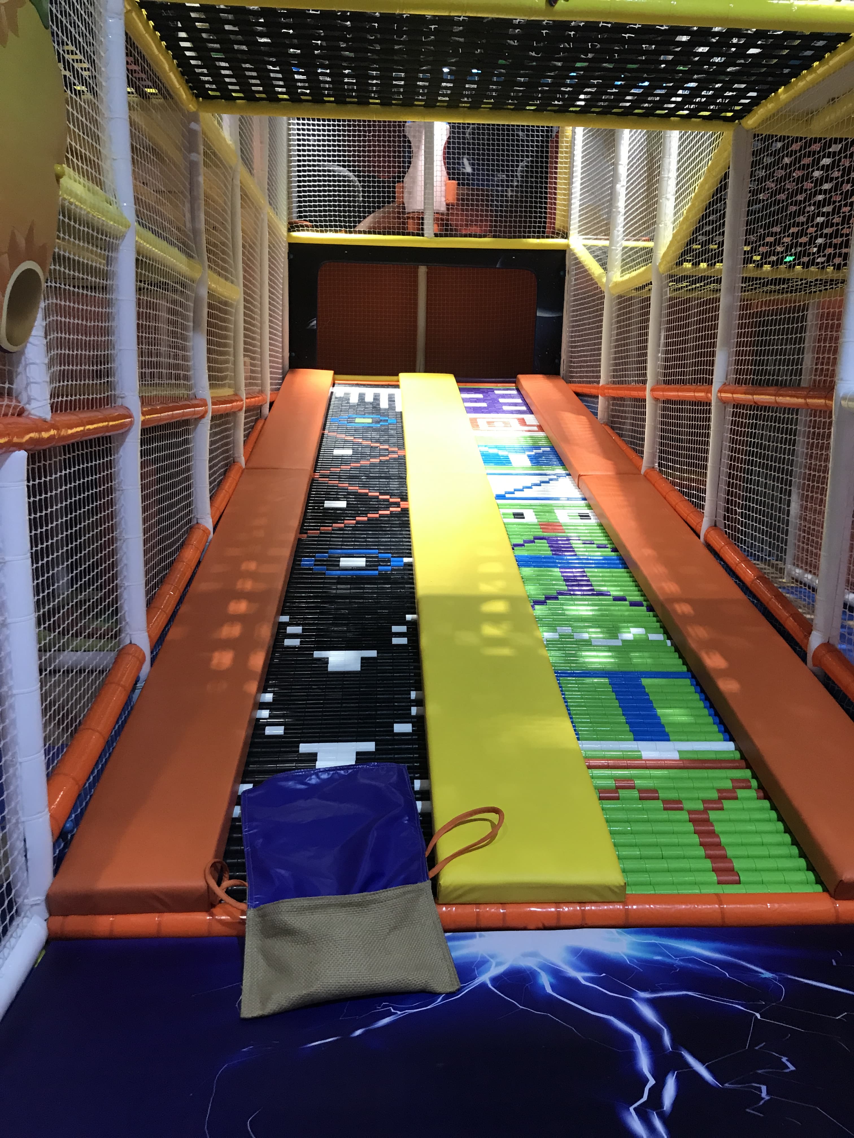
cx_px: 427
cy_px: 569
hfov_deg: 49.7
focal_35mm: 28
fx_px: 921
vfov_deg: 63.4
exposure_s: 1/17
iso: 64
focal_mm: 3.99
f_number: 1.8
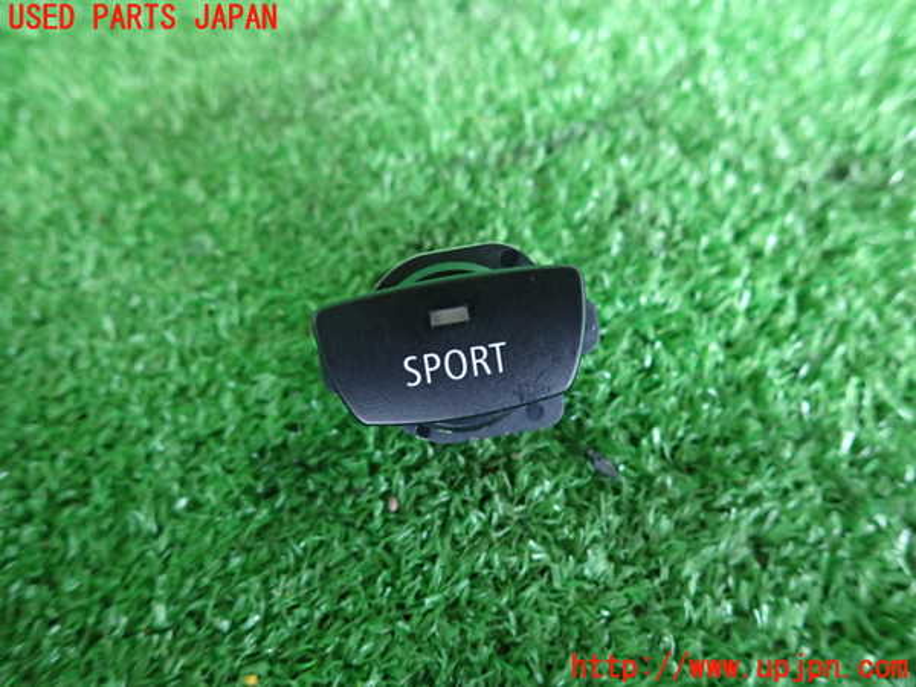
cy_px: 344
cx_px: 458
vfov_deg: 54.9
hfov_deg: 69.4
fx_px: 662
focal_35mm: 25
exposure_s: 1/30
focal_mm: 4.5
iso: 500
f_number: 2
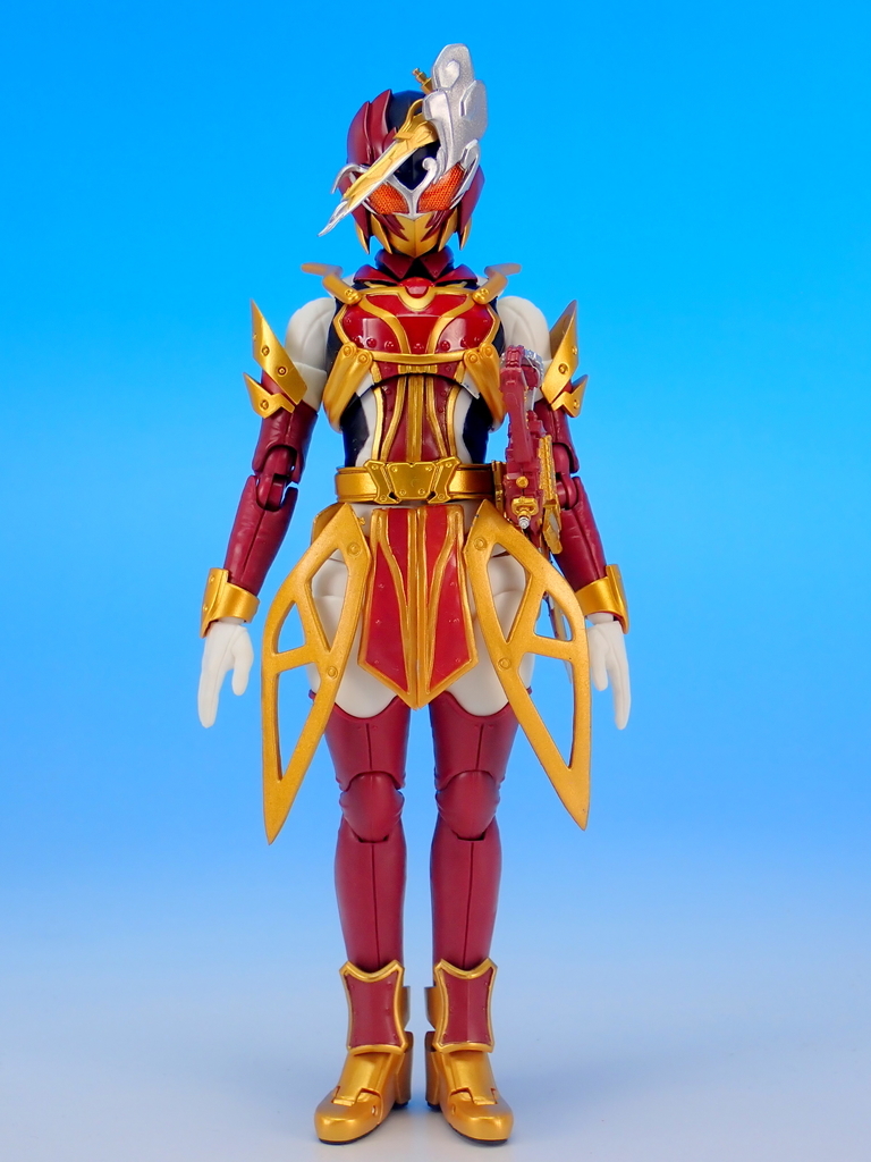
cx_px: 436
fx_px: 2382
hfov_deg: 20.7
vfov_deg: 27.4
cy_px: 581
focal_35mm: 71
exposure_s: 1
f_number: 16
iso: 100
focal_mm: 12.73
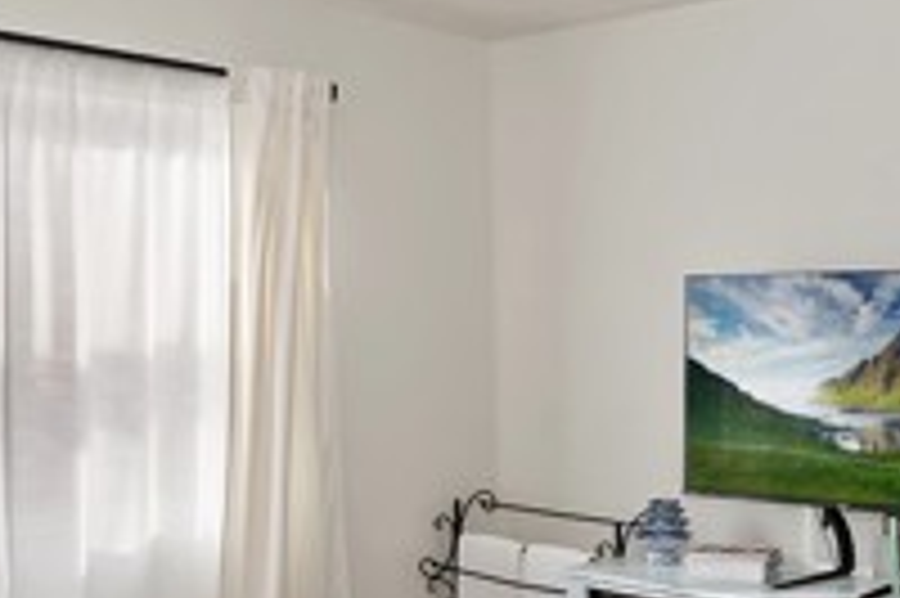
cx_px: 792
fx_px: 1199
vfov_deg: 28.0
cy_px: 312
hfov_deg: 38.6
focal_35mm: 48
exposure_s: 1/30
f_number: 8
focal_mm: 10
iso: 220
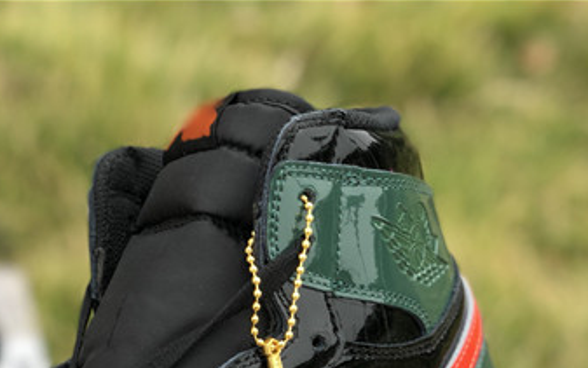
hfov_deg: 16.9
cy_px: 482
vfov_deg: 10.6
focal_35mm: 121
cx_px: 5
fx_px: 1940
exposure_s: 1/116
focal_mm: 6
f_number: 2.4
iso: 16
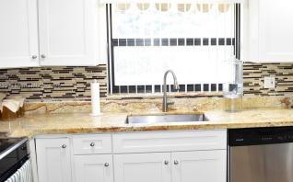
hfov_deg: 49.9
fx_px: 311
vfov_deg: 32.7
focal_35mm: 39
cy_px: 86
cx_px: 185
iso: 1250
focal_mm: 18
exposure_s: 1/60
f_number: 4.5
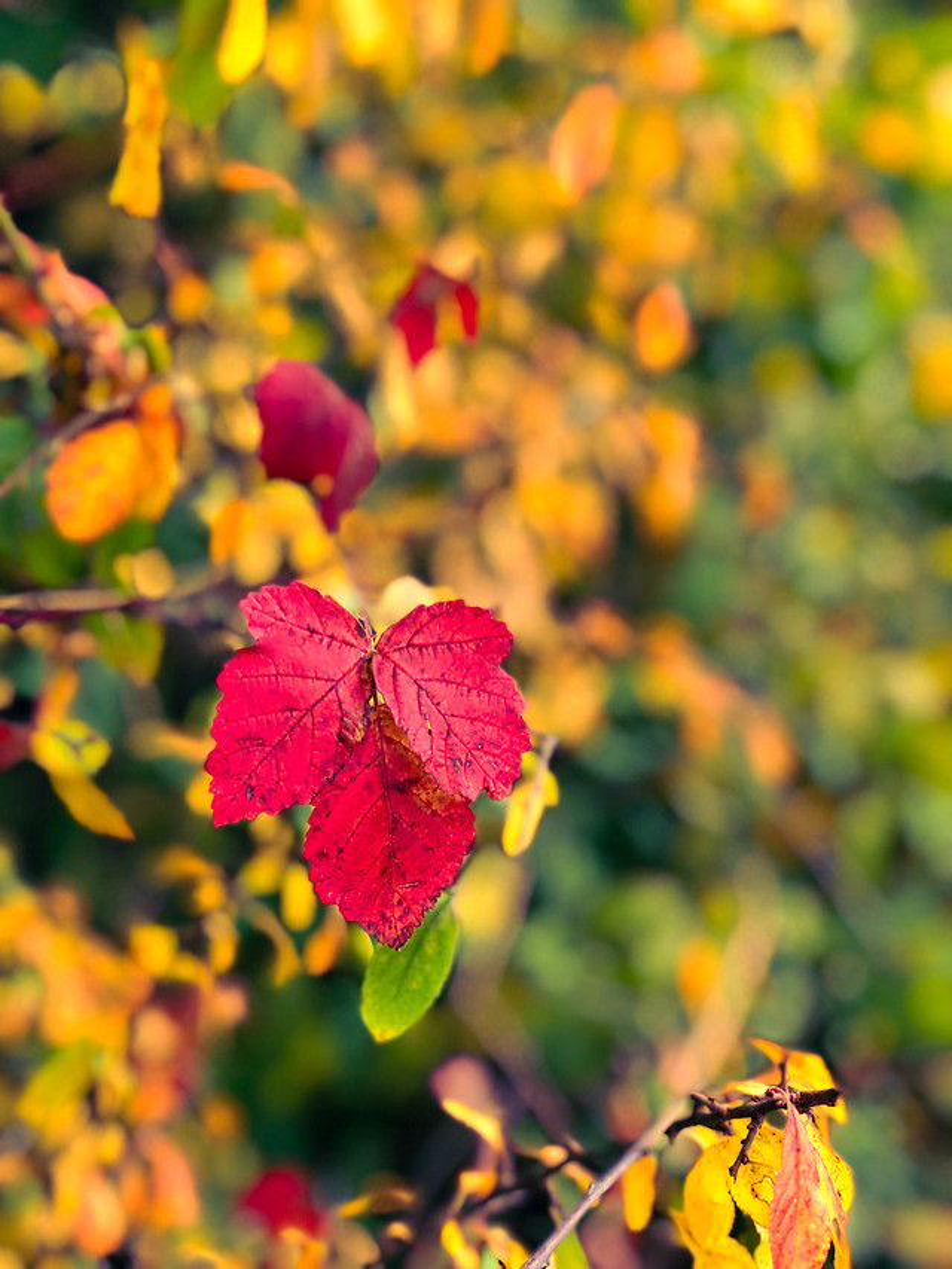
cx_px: 476
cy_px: 634
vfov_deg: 33.8
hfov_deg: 25.7
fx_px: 2090
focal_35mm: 57
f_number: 2.8
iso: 80
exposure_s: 1/100
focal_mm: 6.6
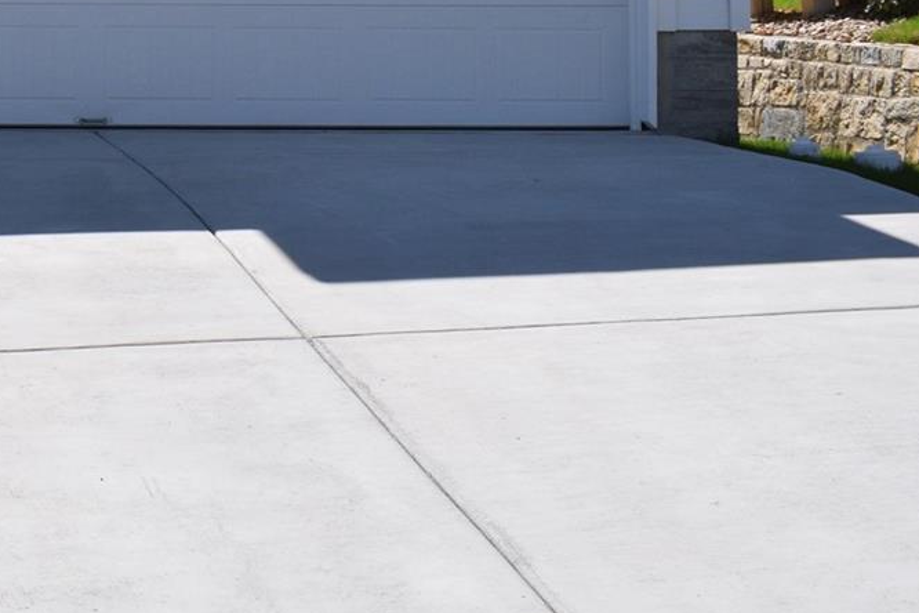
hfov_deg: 22.0
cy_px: -172
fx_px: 2119
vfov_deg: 15.7
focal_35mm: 83
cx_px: -275
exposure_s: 1/500
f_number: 11
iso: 200
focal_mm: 18
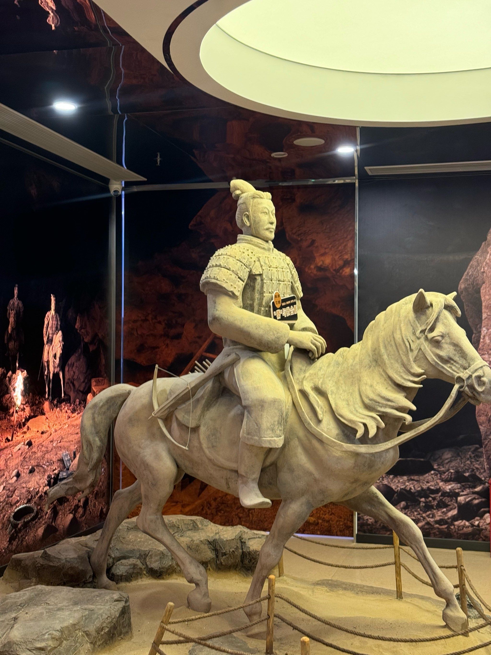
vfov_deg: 39.7
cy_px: 328
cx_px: 246
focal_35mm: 48
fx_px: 908
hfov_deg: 30.3
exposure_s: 1/50
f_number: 1.78
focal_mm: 6.76
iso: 125
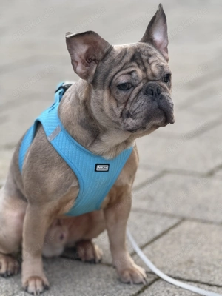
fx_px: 1026
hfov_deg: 12.3
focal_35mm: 120
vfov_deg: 16.4
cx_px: 111
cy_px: 148
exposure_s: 1/136
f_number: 2.8
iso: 50
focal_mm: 15.66
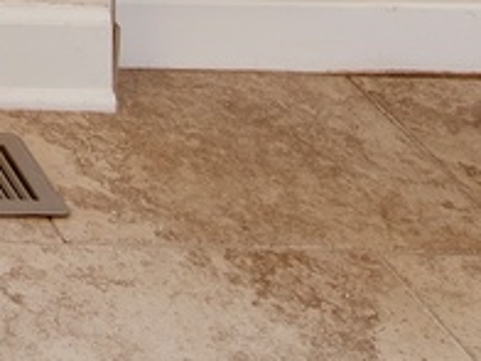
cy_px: -877
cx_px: -739
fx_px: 1654
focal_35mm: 119
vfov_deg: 8.9
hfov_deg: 12.3
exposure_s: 1/2.5
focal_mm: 15
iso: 200
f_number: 11
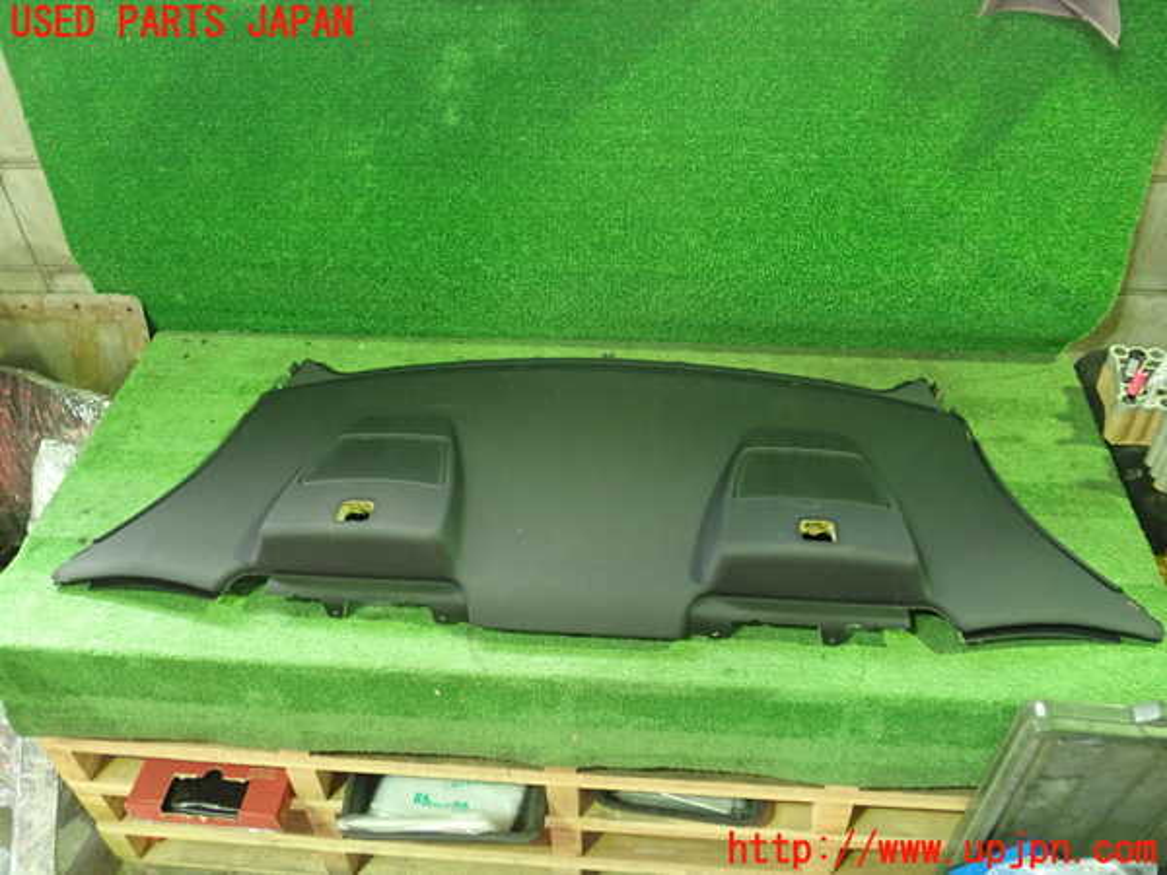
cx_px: 584
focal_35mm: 30
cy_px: 438
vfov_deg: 46.8
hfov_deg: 60.0
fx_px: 1011
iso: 800
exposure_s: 1/30
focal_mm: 5.5
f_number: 2.3
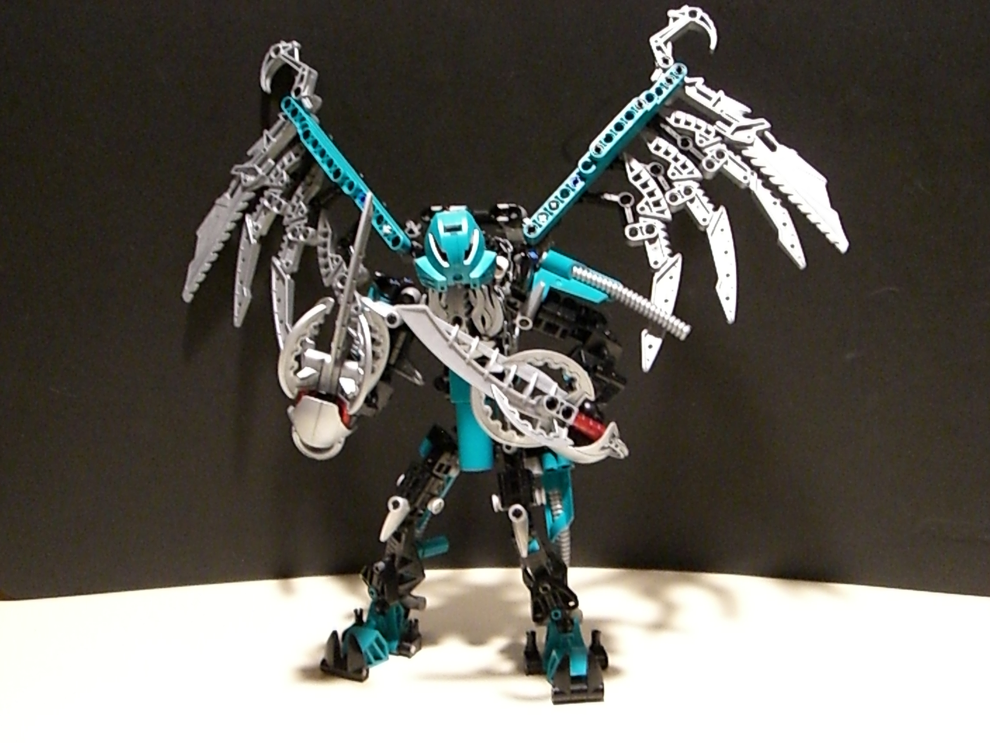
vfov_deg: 30.9
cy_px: 372
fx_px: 1344
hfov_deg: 40.4
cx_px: 495
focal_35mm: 47
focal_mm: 7.6
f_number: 3
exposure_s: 1/100
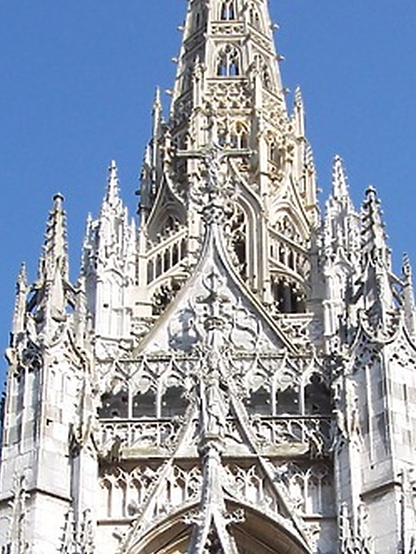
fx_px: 1650
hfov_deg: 14.3
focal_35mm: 103
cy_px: 509
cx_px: 276
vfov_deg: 18.7
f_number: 4
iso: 80
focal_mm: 6.3
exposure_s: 1/500
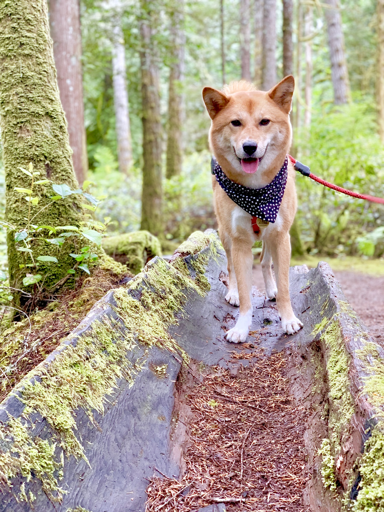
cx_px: 192
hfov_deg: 28.0
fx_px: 769
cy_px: 256
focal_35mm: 52
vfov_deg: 36.8
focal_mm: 6
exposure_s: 1/60
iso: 125
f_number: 2.4
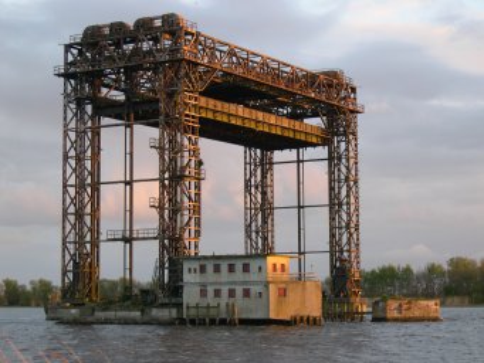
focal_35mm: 82
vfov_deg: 18.0
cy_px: 182
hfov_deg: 23.8
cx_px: 242
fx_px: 1147
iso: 100
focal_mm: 17.4
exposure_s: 1/32.6
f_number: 4.1
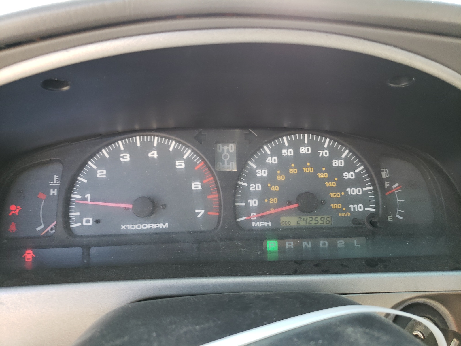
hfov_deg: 67.3
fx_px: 346
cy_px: 173
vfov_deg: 53.1
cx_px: 230
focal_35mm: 26
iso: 62
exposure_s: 1/100
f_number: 1.5
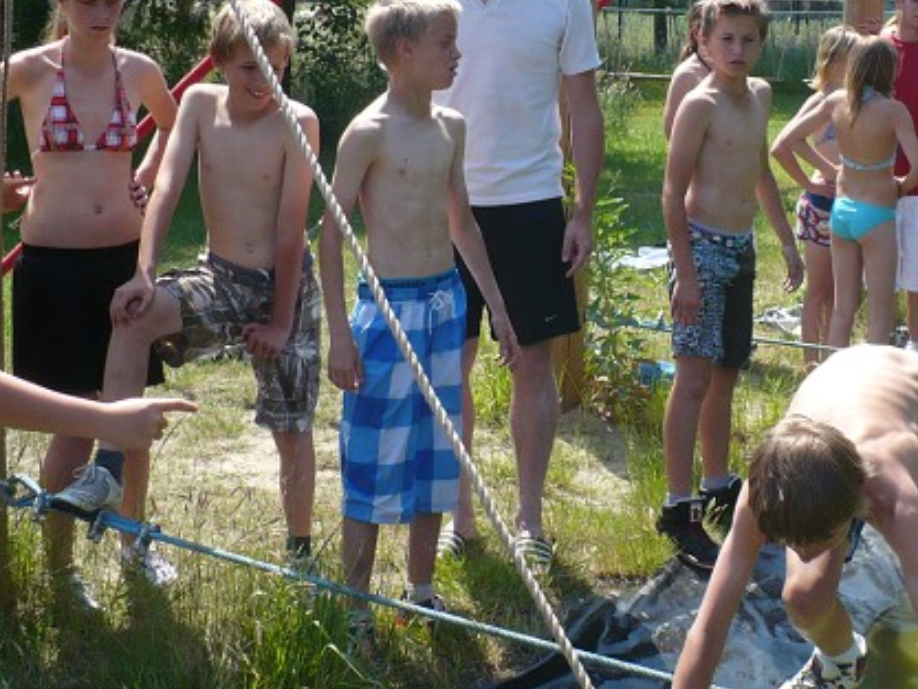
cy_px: 321
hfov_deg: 26.8
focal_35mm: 71
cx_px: 753
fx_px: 1883
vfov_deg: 20.7
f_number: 2.8
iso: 100
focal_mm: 6.1
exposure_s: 1/640
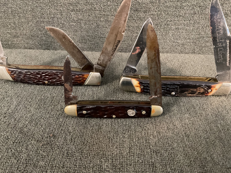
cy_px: 86
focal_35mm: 29
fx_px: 194
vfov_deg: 48.2
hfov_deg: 61.7
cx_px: 116
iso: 500
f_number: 1.8
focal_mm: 3
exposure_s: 1/24
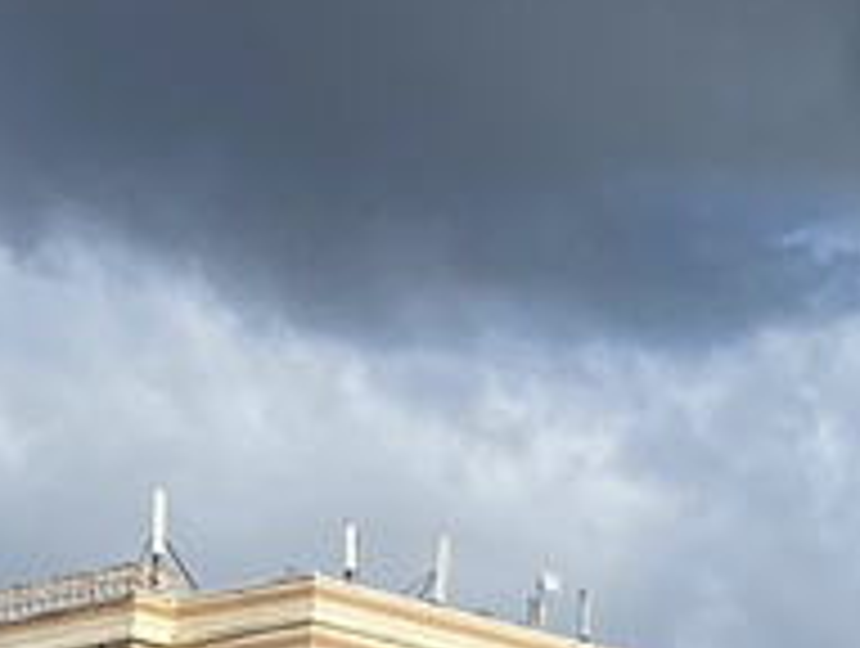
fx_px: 4057
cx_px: 1864
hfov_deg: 10.8
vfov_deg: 8.5
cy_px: 1462
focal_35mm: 163
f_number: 1.8
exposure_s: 1/4608
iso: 32
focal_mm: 4.25
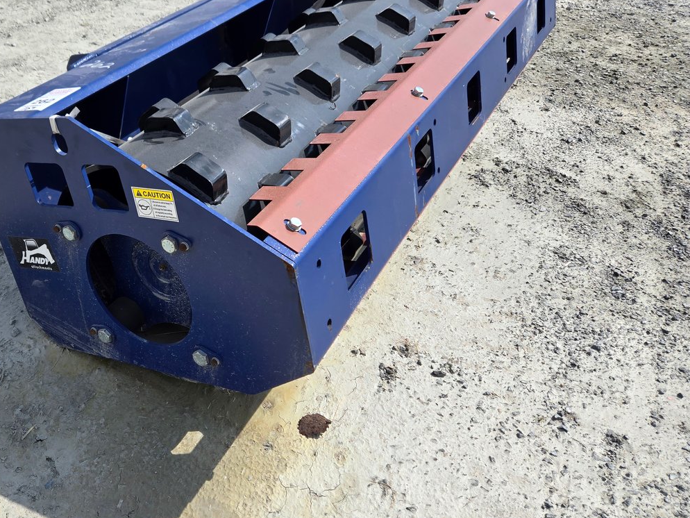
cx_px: 171
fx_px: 698
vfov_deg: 40.6
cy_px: 222
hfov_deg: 50.4
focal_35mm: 35
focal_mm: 5.4
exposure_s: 1/2240
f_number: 1.8
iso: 25
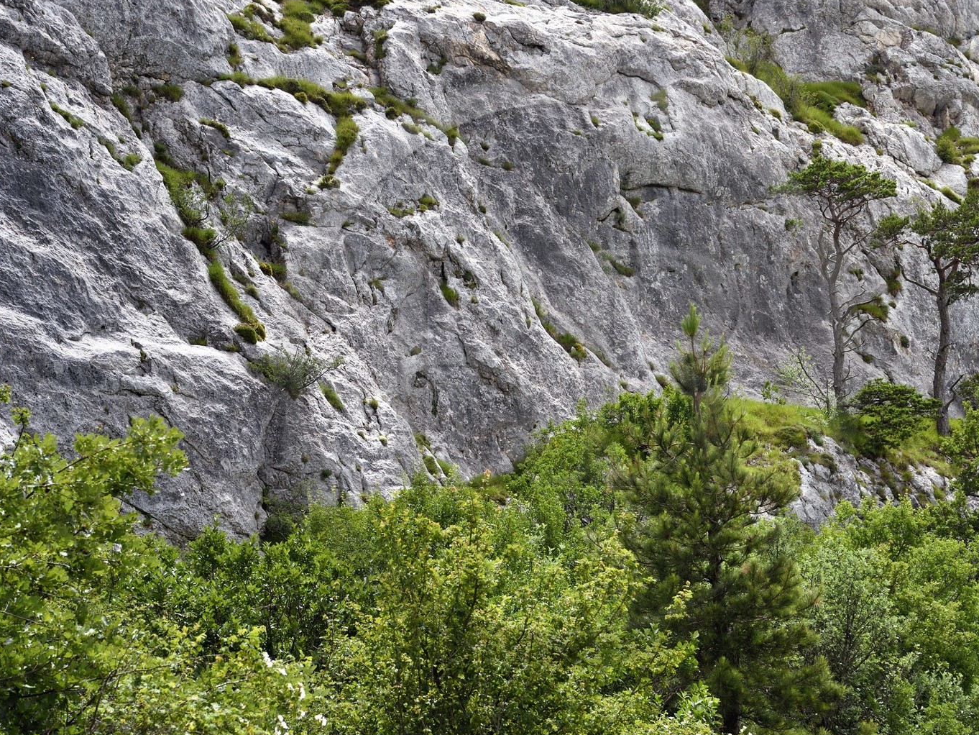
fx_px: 2235
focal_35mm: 79
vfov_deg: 18.7
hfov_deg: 24.7
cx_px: 566
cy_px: 369
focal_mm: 70
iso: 200
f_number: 10
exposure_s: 1/160
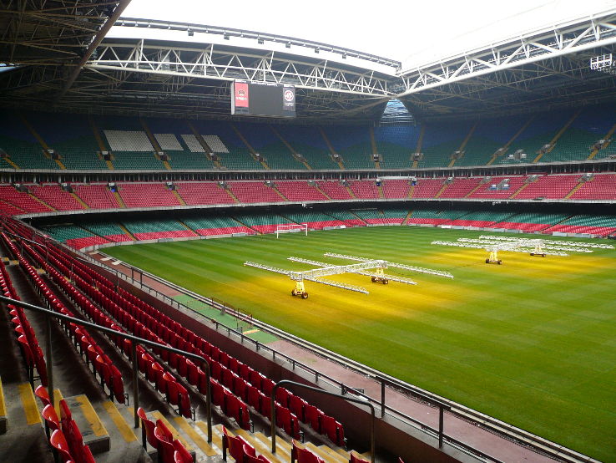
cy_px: 232
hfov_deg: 63.4
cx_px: 308
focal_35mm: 28
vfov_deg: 49.8
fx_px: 498
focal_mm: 4.6
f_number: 2.8
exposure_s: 1/160
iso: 100
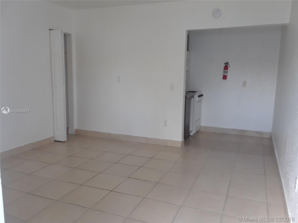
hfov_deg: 60.0
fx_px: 258
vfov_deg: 46.8
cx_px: 149
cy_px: 112
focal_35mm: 30
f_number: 1.9
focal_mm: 2.47
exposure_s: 1/30
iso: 50
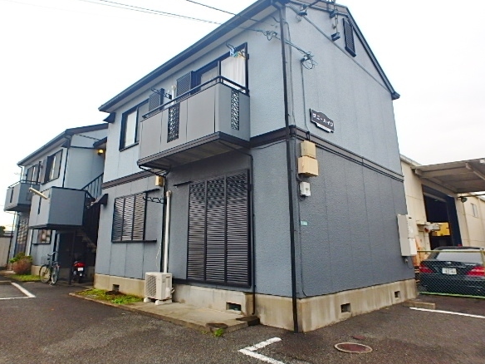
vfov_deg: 58.8
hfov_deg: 73.8
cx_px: 221
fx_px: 322
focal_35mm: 23
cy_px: 171
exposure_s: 1/125
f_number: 3.5
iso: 125
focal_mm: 3.7
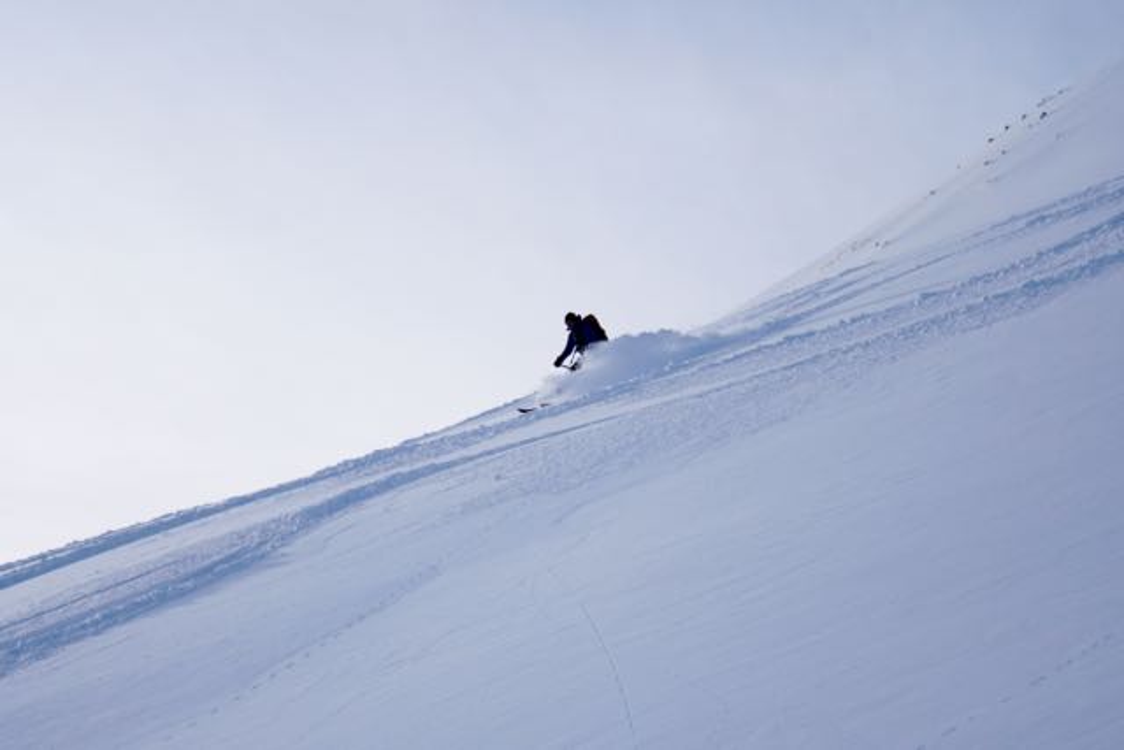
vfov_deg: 19.3
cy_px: 375
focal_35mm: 70
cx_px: 562
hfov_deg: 28.6
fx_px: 2202
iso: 250
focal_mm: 47
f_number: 5
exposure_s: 1/2000
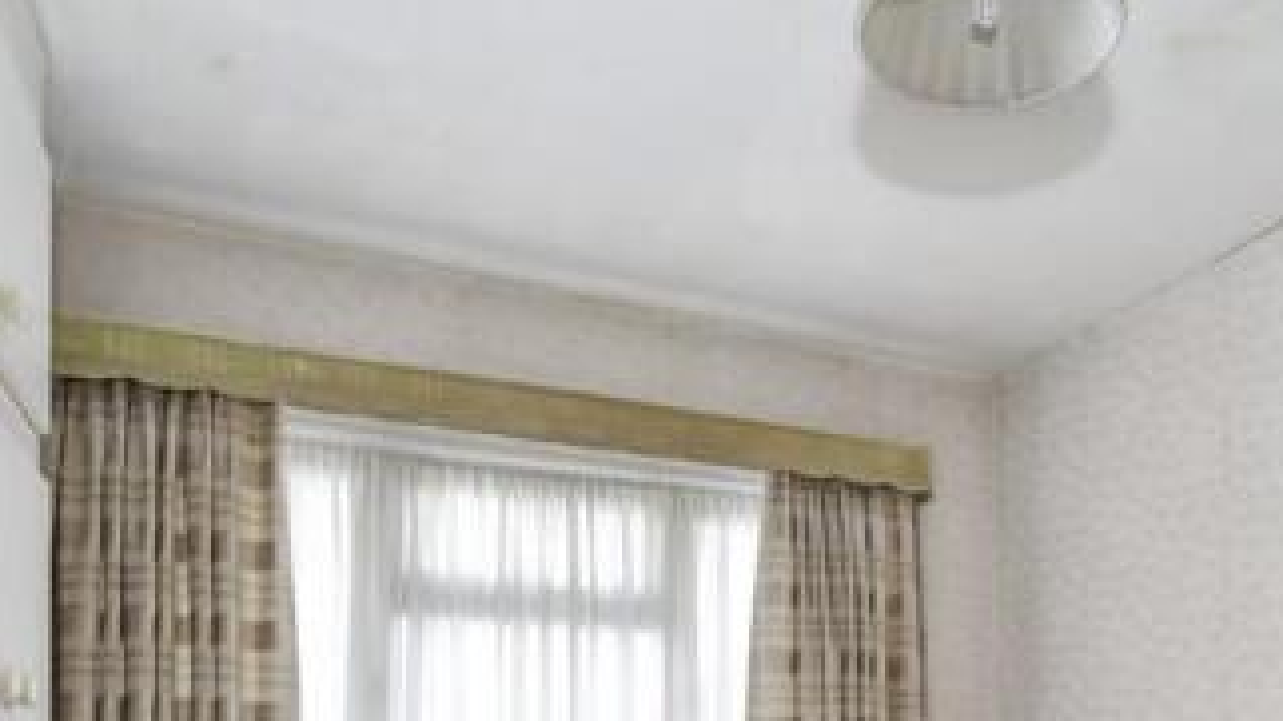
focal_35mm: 32
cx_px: 831
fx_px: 1088
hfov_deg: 59.9
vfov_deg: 32.3
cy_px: 795
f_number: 8
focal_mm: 10
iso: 640
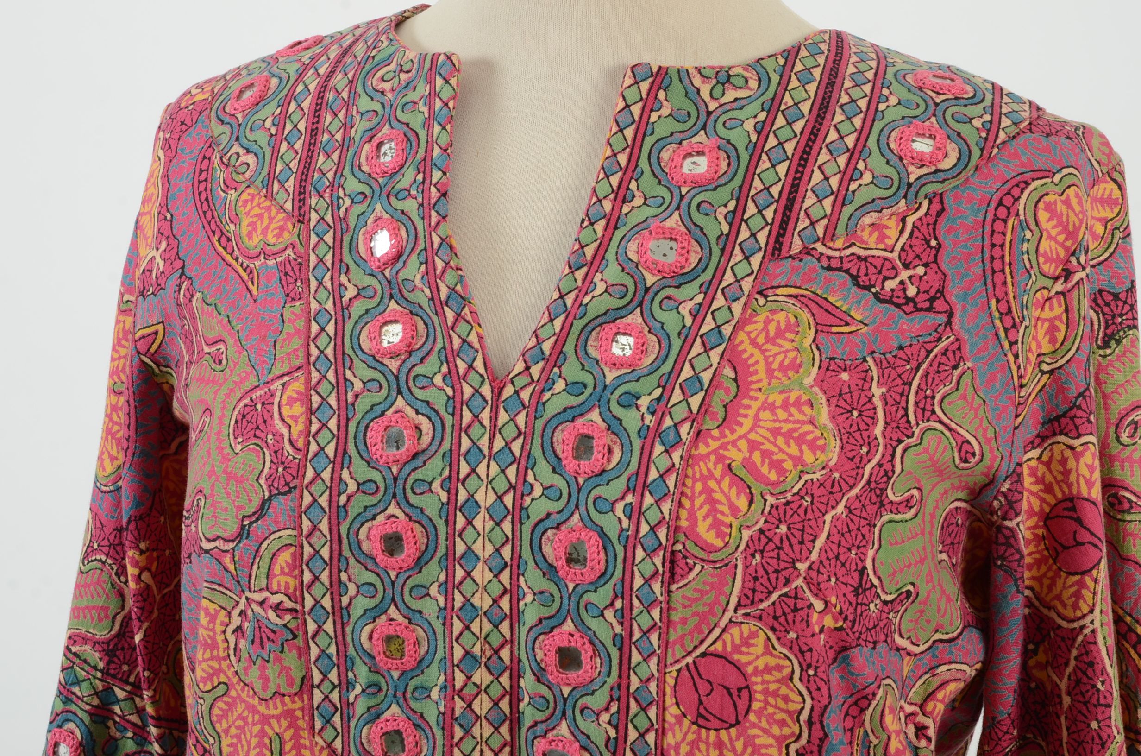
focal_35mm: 105
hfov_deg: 19.5
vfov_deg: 13.0
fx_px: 3321
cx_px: 570
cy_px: 378
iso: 160
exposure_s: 1/160
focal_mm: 70
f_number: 11
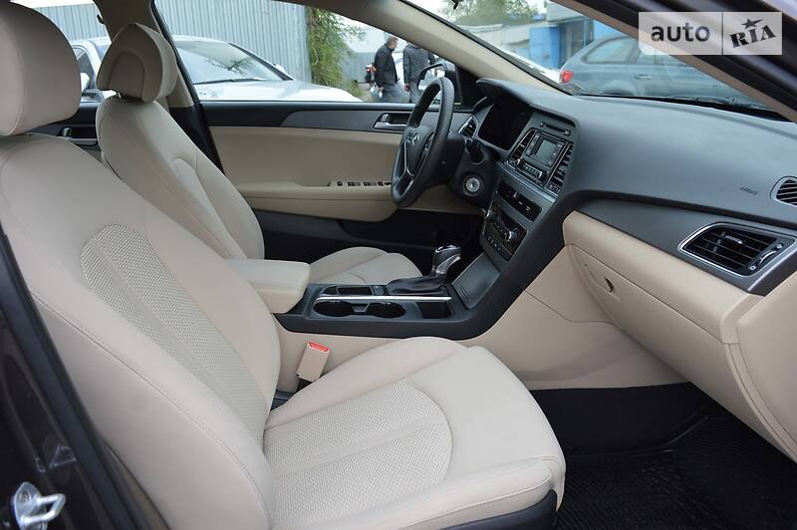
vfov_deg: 47.9
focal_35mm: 27
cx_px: 398
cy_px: 265
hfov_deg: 67.4
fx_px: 597
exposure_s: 1/125
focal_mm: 18
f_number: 5.6
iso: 180
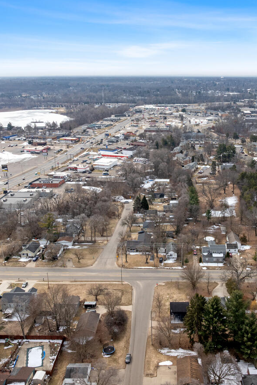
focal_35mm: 34
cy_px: 194
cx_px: 178
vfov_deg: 55.8
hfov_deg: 38.3
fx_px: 364
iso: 110
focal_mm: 12.29
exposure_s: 1/200
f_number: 8
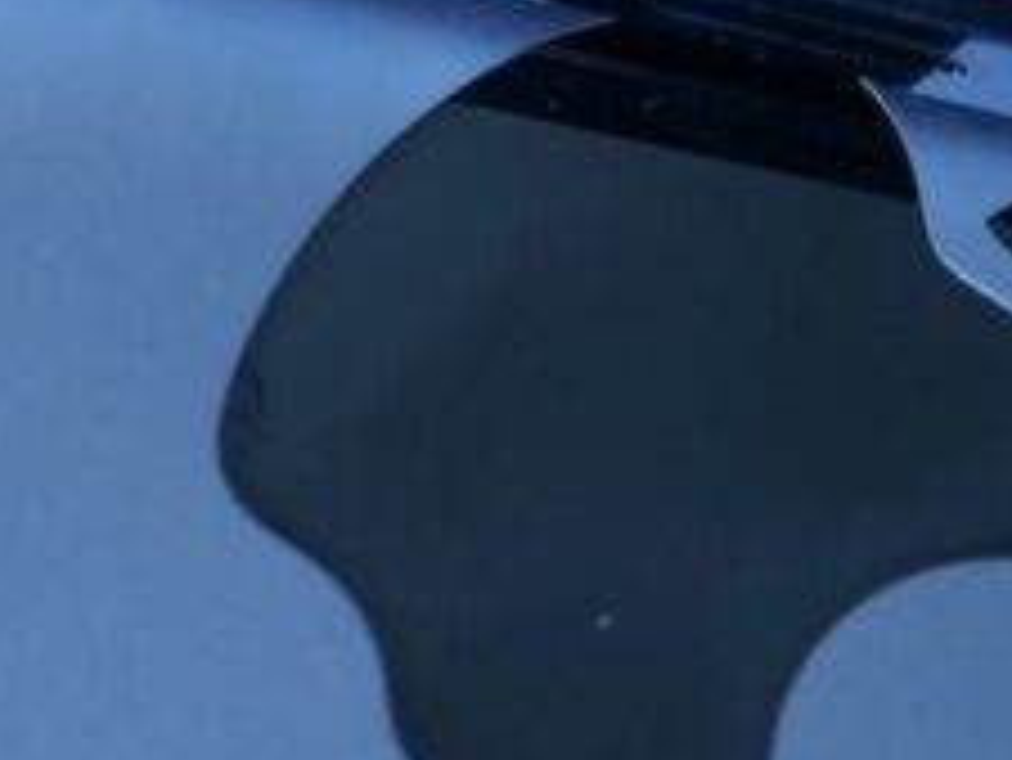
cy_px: -378
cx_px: 837
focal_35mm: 237
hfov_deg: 8.3
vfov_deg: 6.2
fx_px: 6932
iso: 640
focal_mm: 26
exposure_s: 1/80
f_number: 2.8
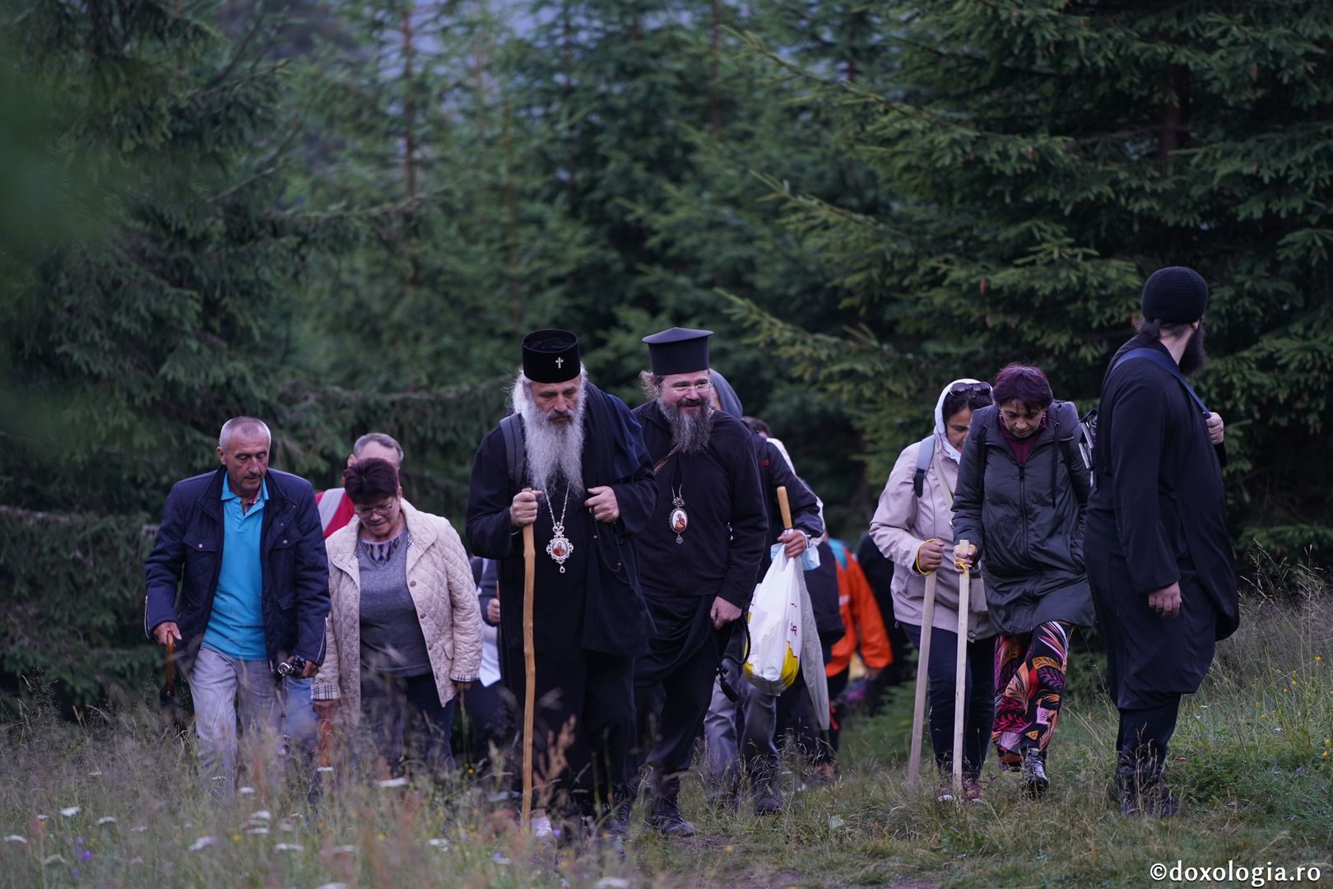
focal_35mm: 200
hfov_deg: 10.3
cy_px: 444
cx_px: 666
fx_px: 7405
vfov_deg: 6.9
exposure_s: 1/320
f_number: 2.8
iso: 640
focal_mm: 200
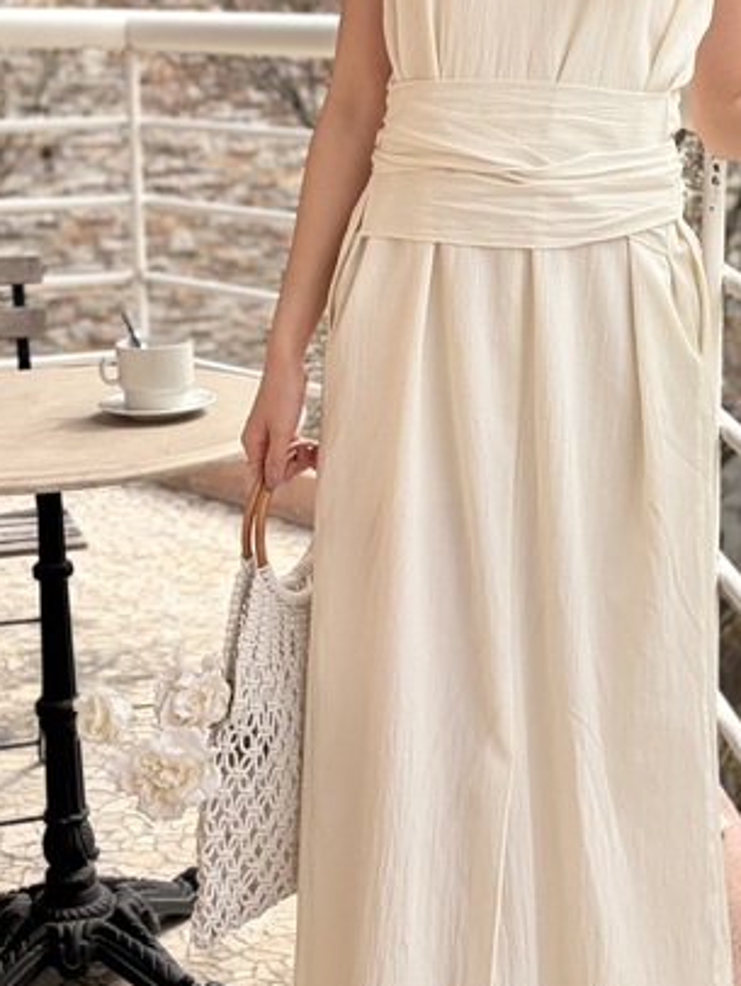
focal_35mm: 64
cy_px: 333
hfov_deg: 22.4
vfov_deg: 30.0
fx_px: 1825
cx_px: 663
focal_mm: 5.96
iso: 64
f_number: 1.6
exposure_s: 1/1751
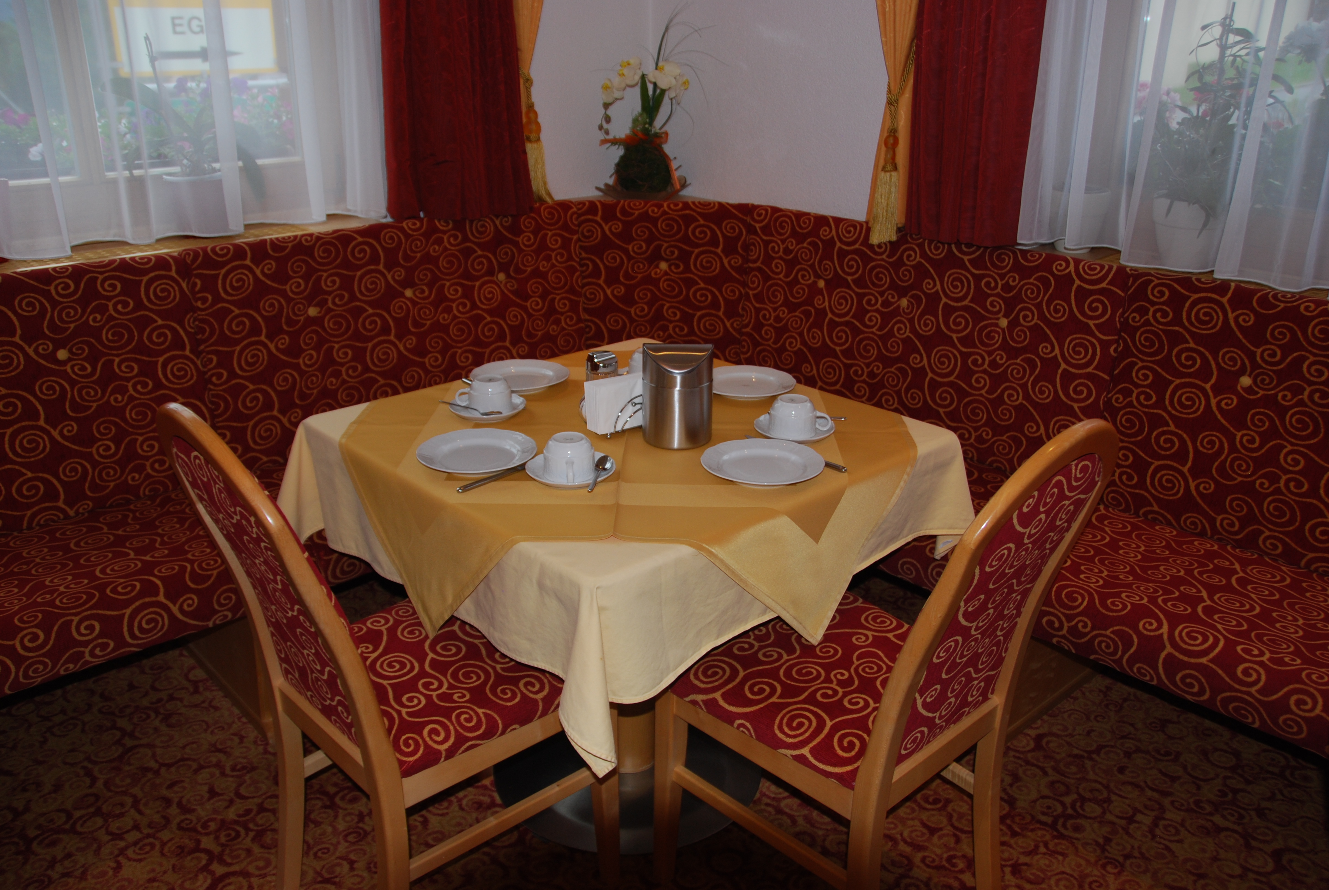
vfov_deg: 48.0
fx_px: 998
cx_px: 664
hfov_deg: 67.3
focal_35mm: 27
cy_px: 445
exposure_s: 1/60
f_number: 3.5
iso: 200
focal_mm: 18
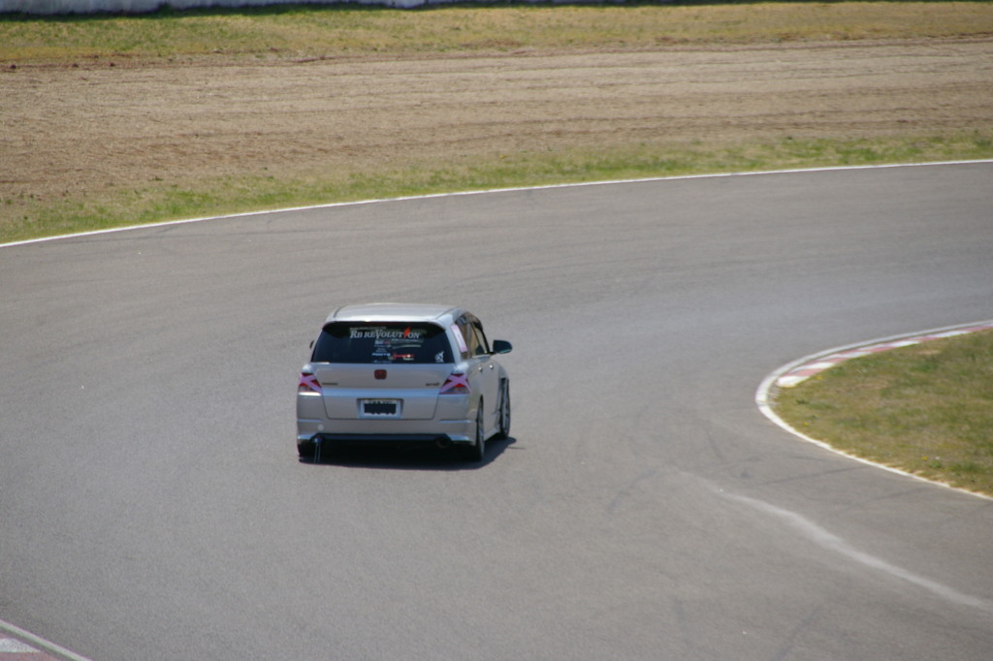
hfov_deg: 5.5
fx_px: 10340
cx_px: 496
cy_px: 330
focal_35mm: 375
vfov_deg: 3.7
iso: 200
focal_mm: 250
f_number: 9.5
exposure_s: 1/500
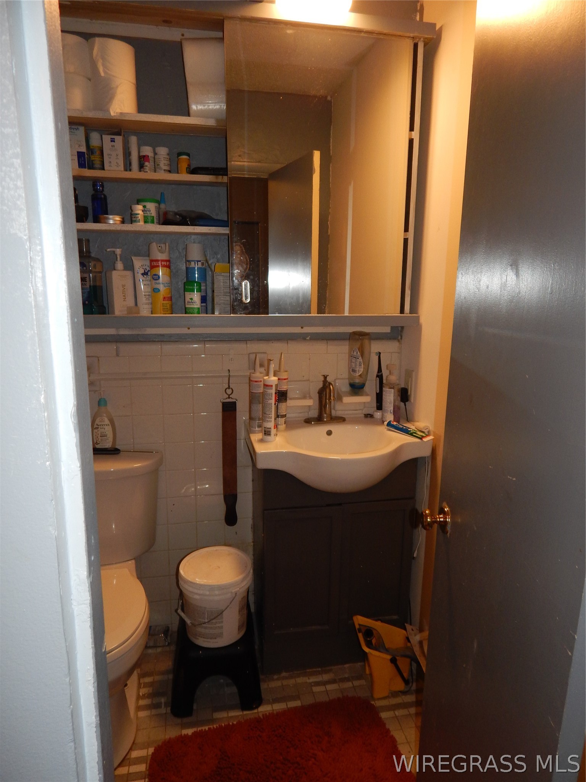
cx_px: 293
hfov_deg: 61.1
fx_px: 497
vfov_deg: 76.4
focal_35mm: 22
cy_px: 391
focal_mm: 4
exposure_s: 1/30
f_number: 3
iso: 200
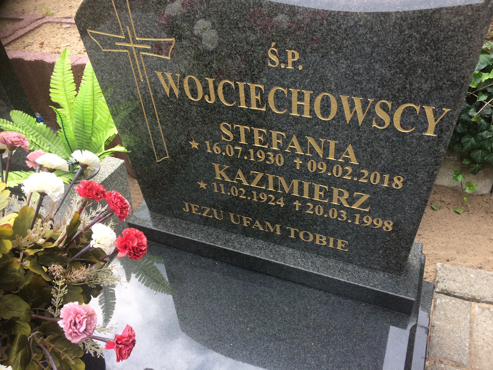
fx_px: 413
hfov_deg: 61.7
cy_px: 185
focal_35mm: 29
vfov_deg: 48.2
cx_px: 246
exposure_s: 1/410
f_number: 2.2
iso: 32
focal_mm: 4.15
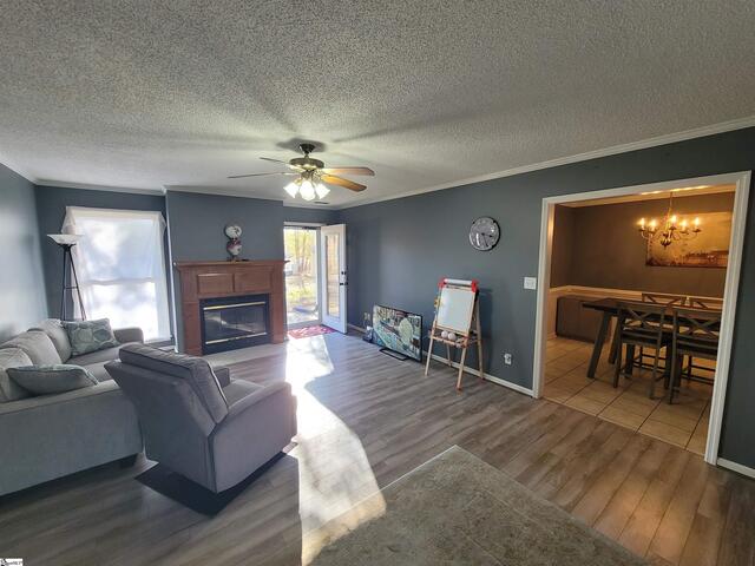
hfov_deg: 106.2
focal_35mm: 13
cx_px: 378
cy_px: 283
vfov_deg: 89.9
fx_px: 284
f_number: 2.2
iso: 160
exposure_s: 1/60
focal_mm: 2.2
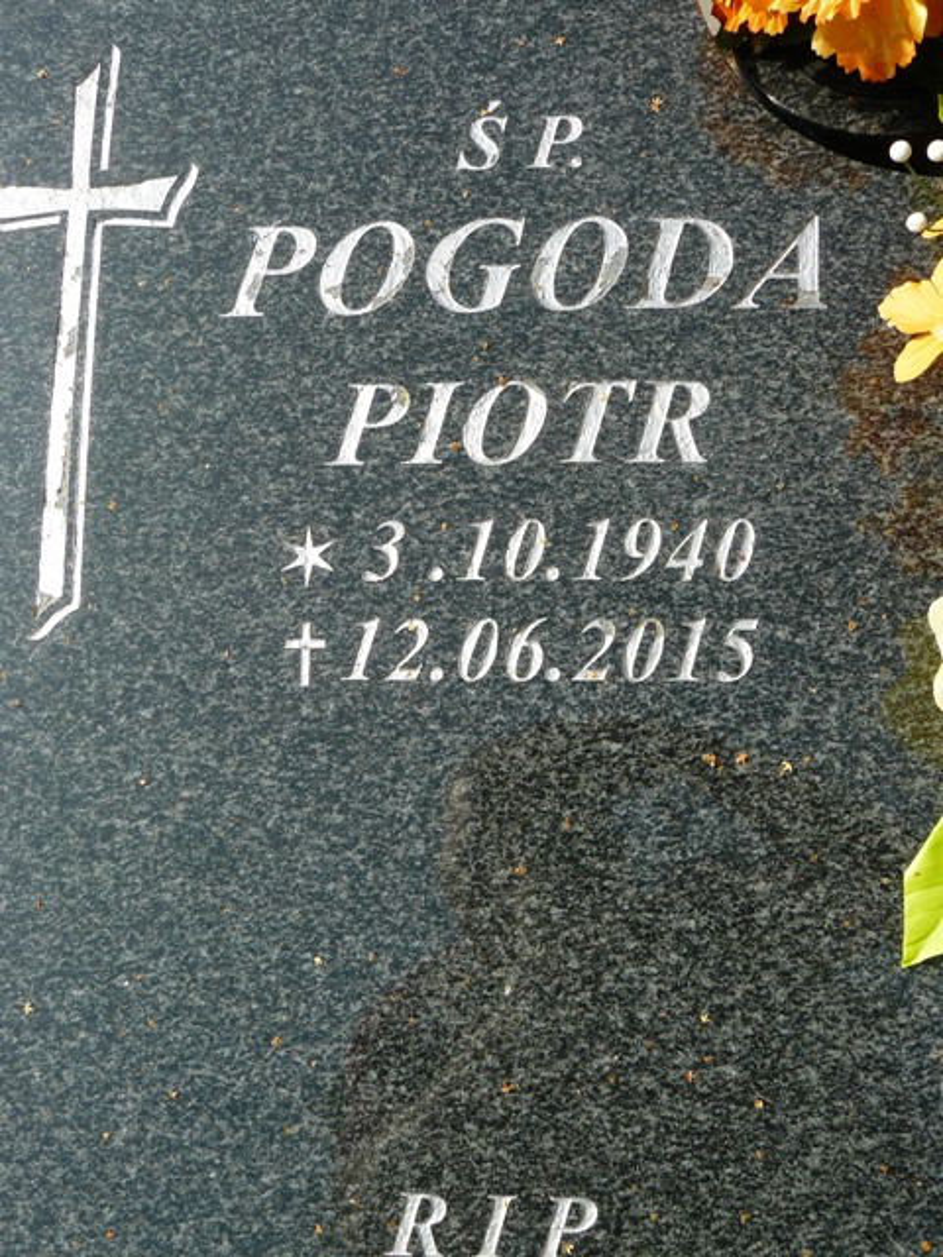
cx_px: 472
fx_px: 1308
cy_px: 628
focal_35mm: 36
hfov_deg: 39.7
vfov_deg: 51.4
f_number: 5.6
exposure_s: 1/400
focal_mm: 6
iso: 100
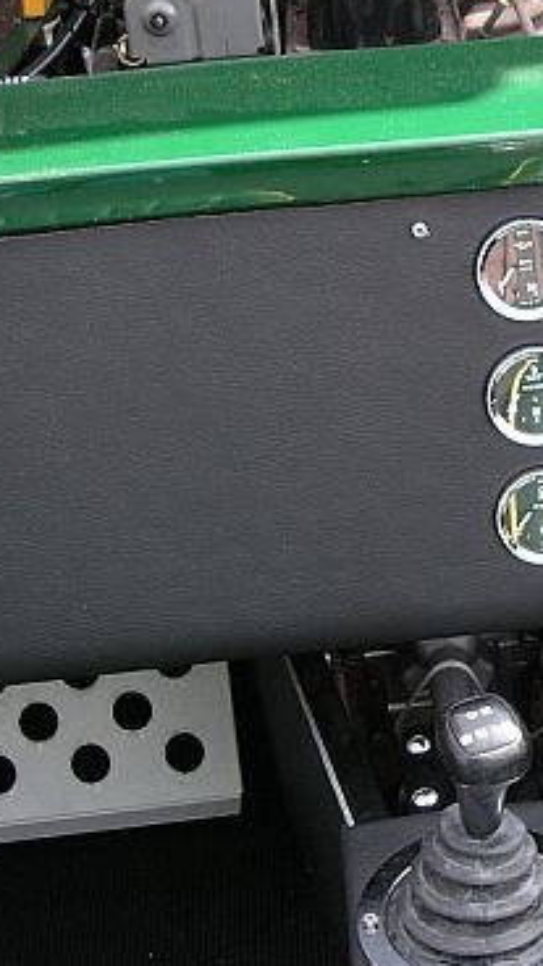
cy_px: 470
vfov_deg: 29.4
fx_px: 1843
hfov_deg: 15.9
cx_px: 716
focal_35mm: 72
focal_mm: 6.3
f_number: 3.3
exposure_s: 1/45
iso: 50
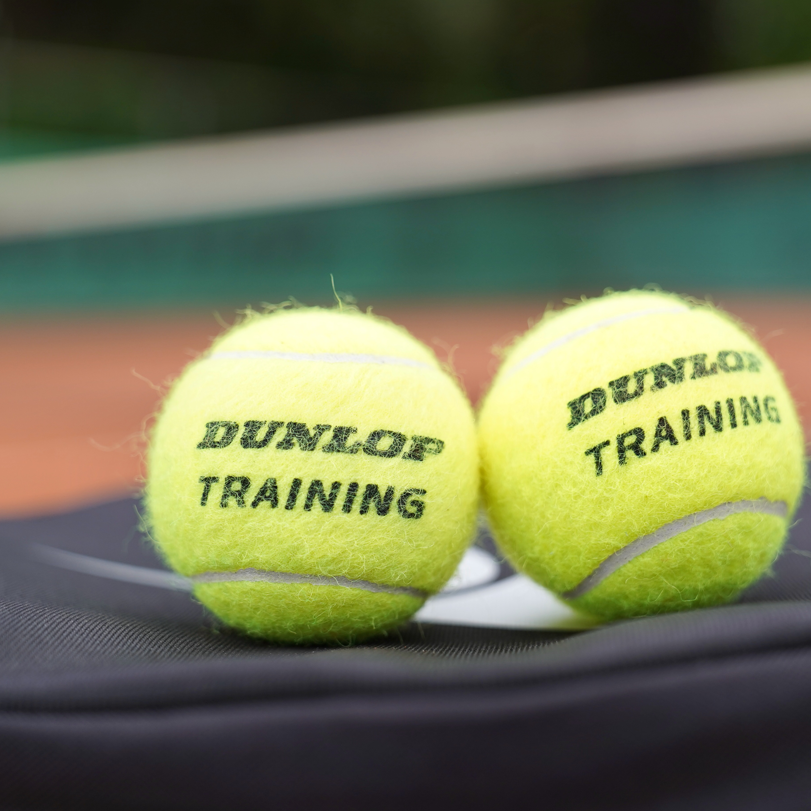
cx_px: 466
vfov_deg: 27.3
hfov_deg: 27.3
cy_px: 375
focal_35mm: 63
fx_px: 1670
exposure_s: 1/1250
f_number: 2.8
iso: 250
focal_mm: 45
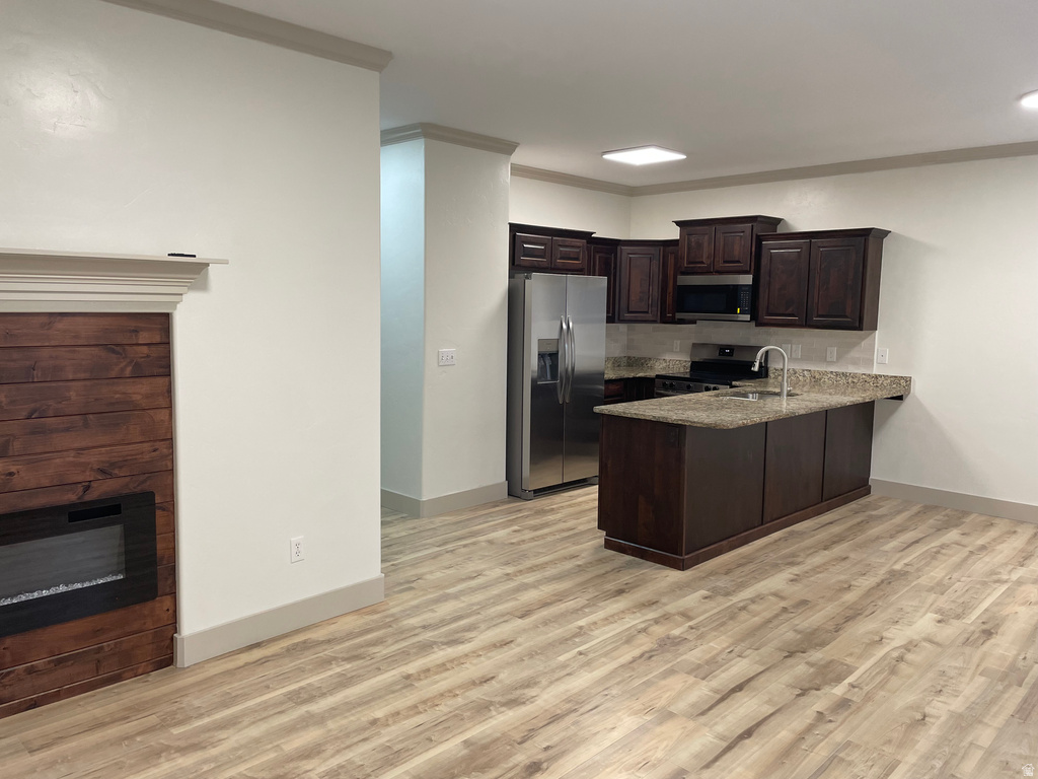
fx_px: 780
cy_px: 390
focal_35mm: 26
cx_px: 519
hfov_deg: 67.3
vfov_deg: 53.1
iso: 125
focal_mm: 4.2
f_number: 1.6
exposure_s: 1/120
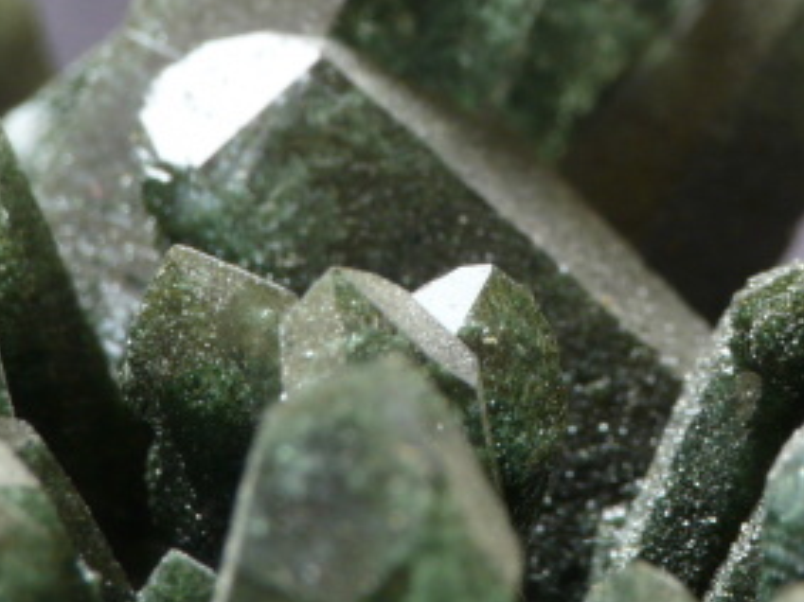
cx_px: 750
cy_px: 43
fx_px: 7081
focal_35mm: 305
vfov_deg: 4.9
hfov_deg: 6.5
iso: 100
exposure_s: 1.6
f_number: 8
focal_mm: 23.7
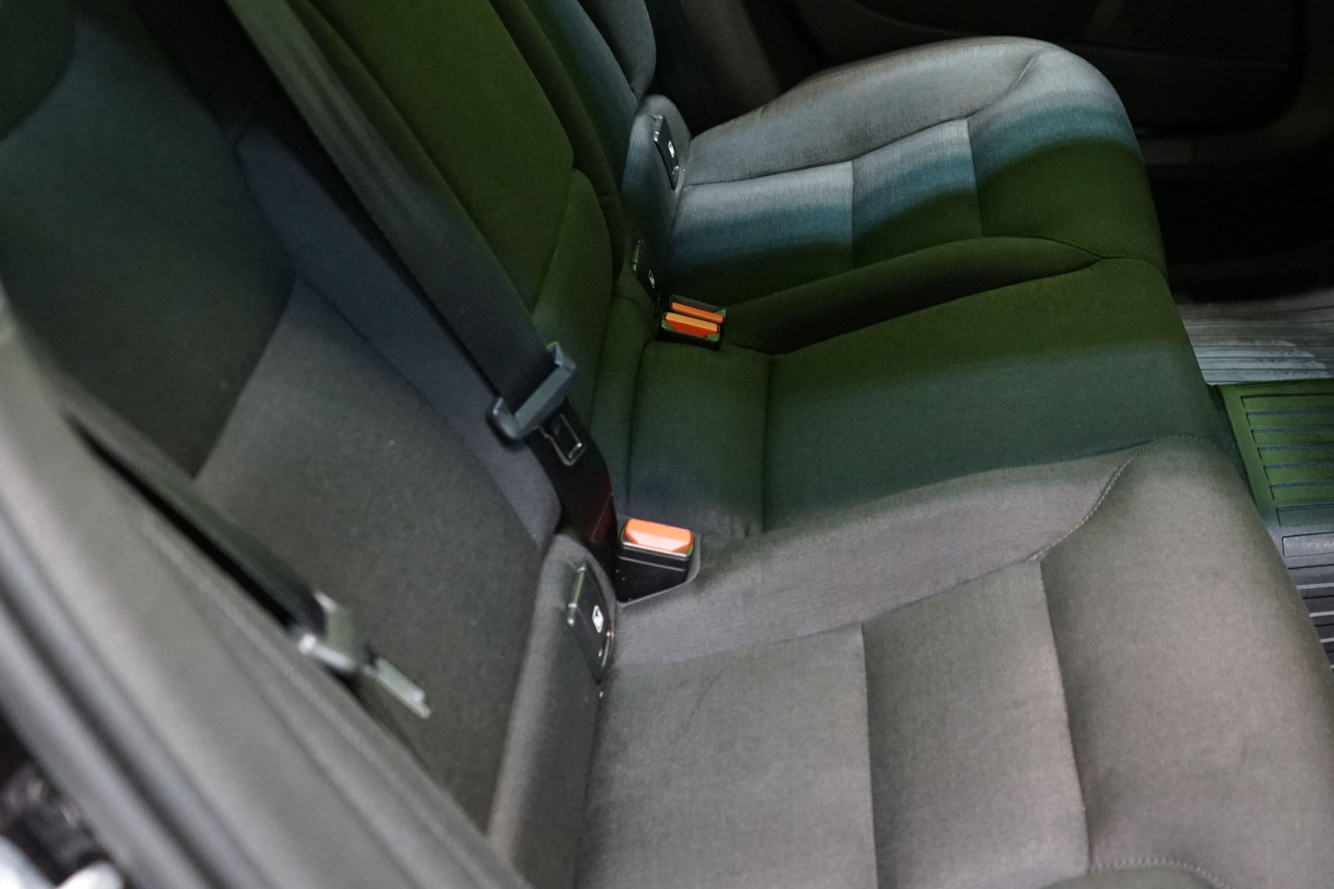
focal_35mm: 48
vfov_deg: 27.9
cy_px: 279
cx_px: 1062
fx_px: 1779
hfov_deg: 39.5
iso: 2500
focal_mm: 29
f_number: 3.5
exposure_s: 1/30
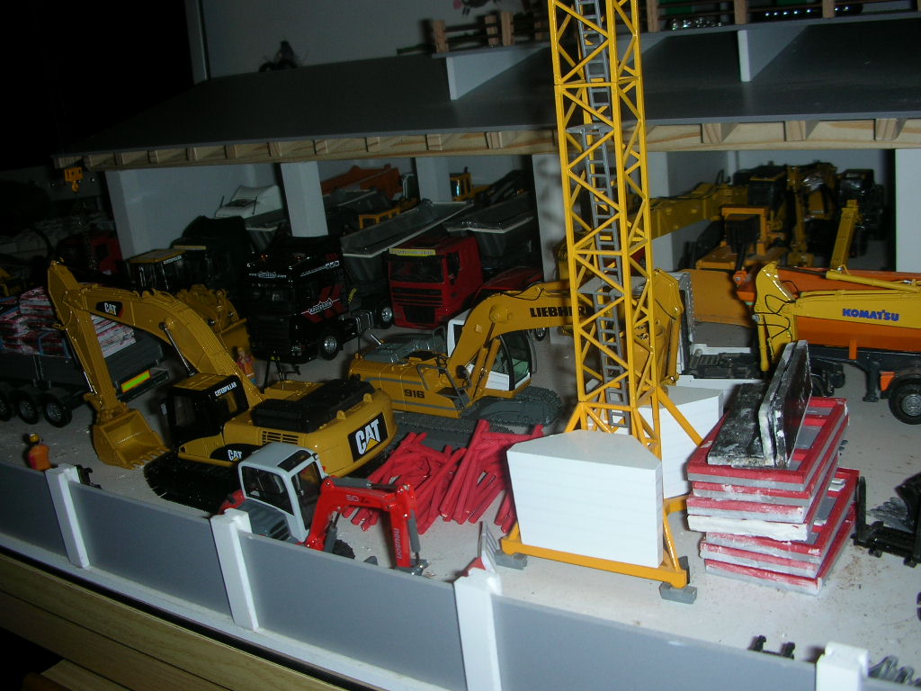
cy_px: 346
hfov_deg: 52.6
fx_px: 931
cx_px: 460
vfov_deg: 40.7
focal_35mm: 35
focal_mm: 5.8
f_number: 3
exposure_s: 1/60.1
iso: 50
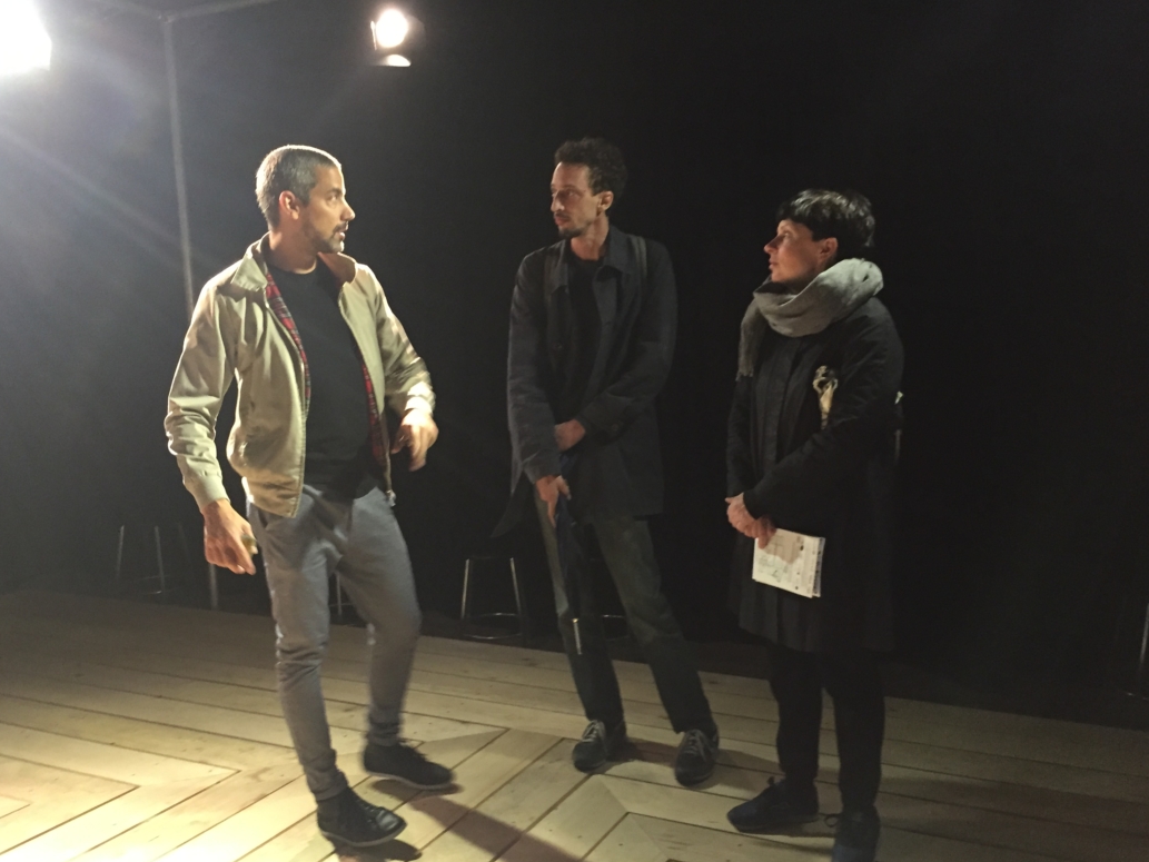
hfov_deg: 56.8
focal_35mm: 32
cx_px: 566
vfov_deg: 44.1
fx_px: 1062
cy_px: 469
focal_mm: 4.15
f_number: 2.2
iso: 250
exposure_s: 1/20
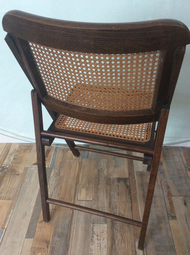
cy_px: 128
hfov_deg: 44.1
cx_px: 95
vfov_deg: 56.9
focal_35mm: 32
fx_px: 235
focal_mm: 3.3
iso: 200
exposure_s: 1/25
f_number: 2.4
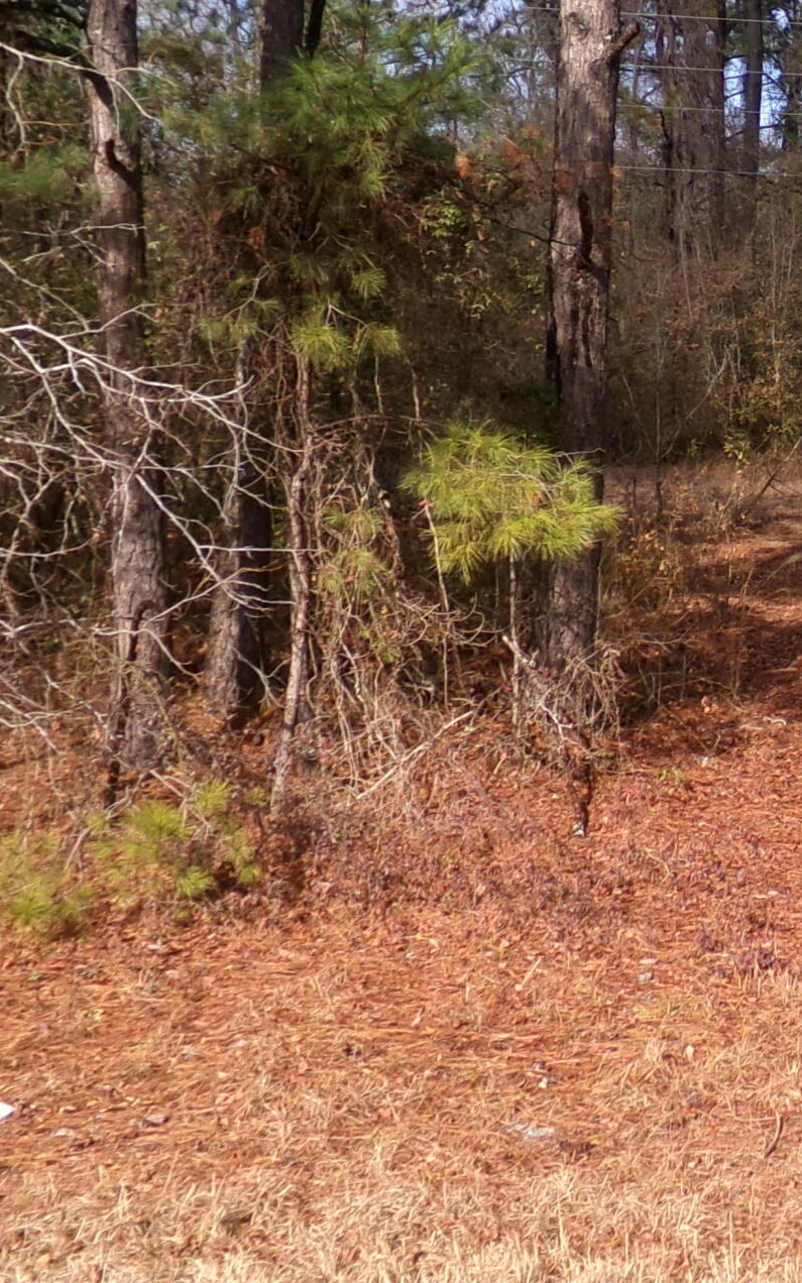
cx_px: 1093
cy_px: 352
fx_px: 2098
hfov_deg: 19.6
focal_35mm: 60
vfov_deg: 33.5
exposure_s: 1/480
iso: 100
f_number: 3.7
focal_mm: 4.3
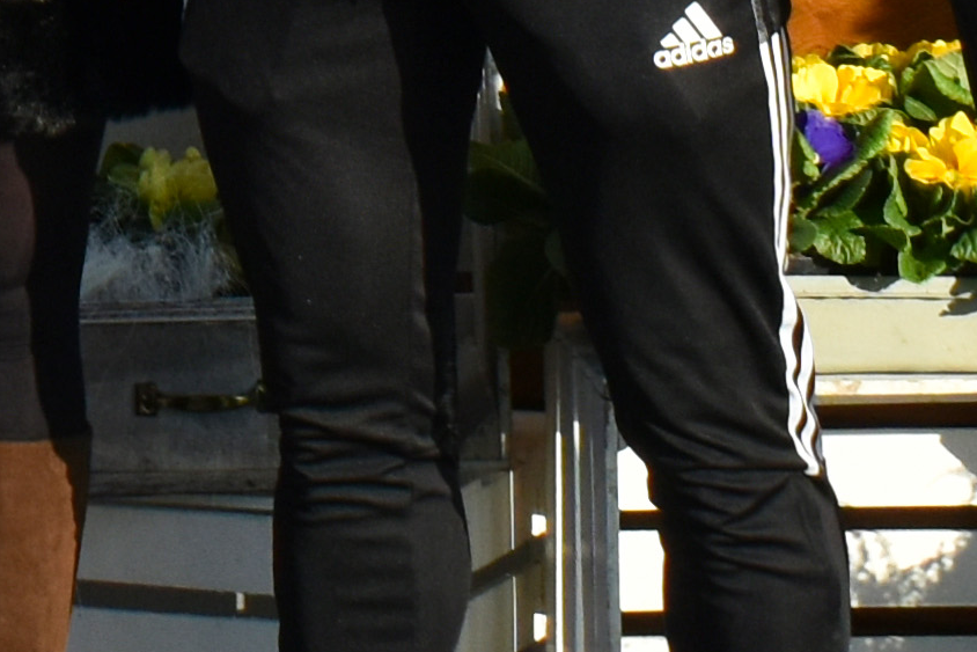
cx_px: -799
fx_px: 7235
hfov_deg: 7.5
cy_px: -1017
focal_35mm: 267
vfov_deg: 5.0
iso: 400
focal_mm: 25
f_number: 6.3
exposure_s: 1/1600
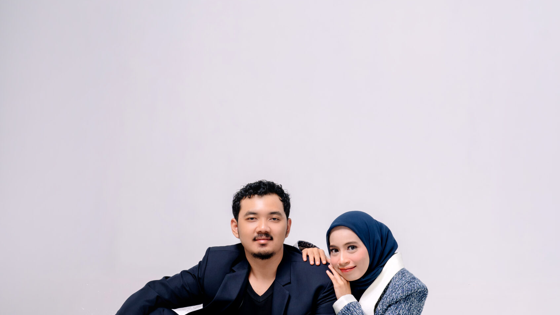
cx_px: 279
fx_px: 1173
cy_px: 244
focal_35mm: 79
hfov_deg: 26.8
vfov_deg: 15.2
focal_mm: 50
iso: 400
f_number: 5.6
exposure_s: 1/160
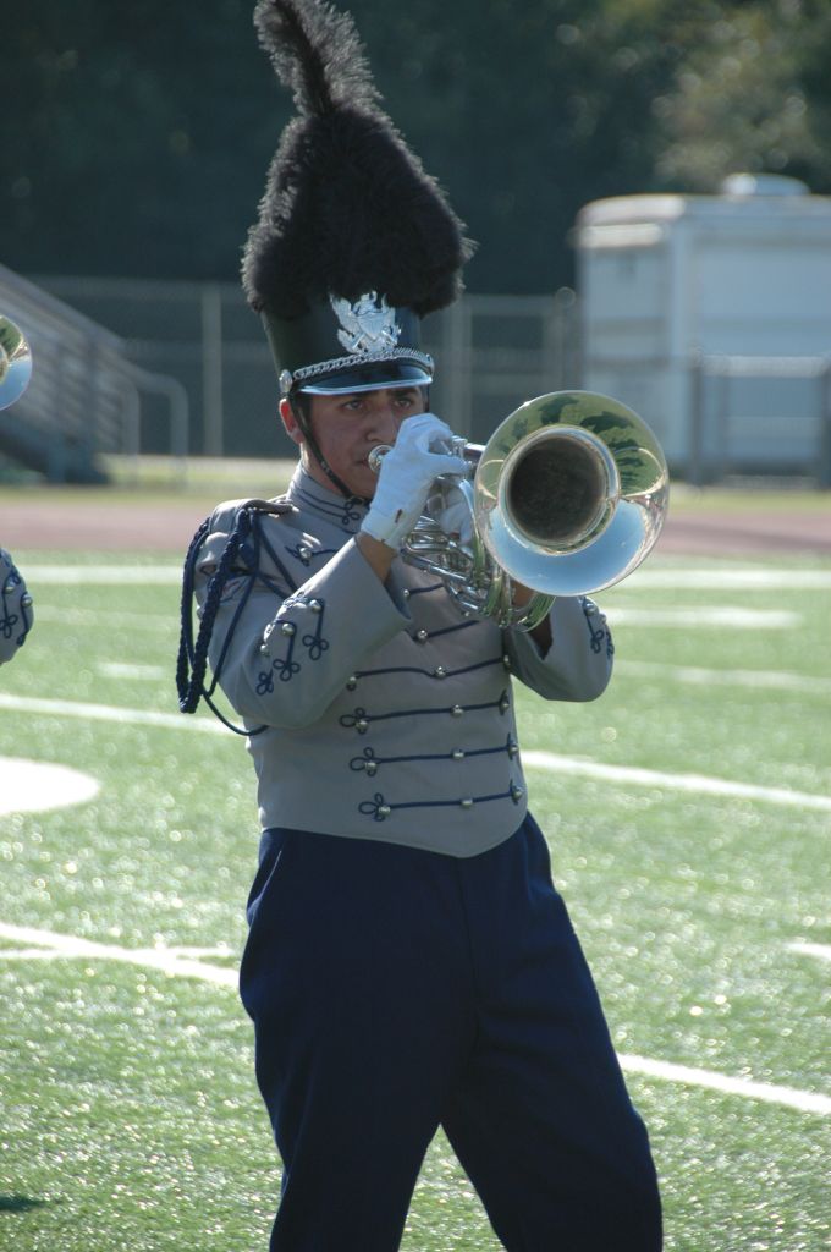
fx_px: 10415
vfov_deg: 6.9
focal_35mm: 300
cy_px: 626
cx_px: 416
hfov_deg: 4.6
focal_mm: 200
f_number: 5.6
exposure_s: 1/500
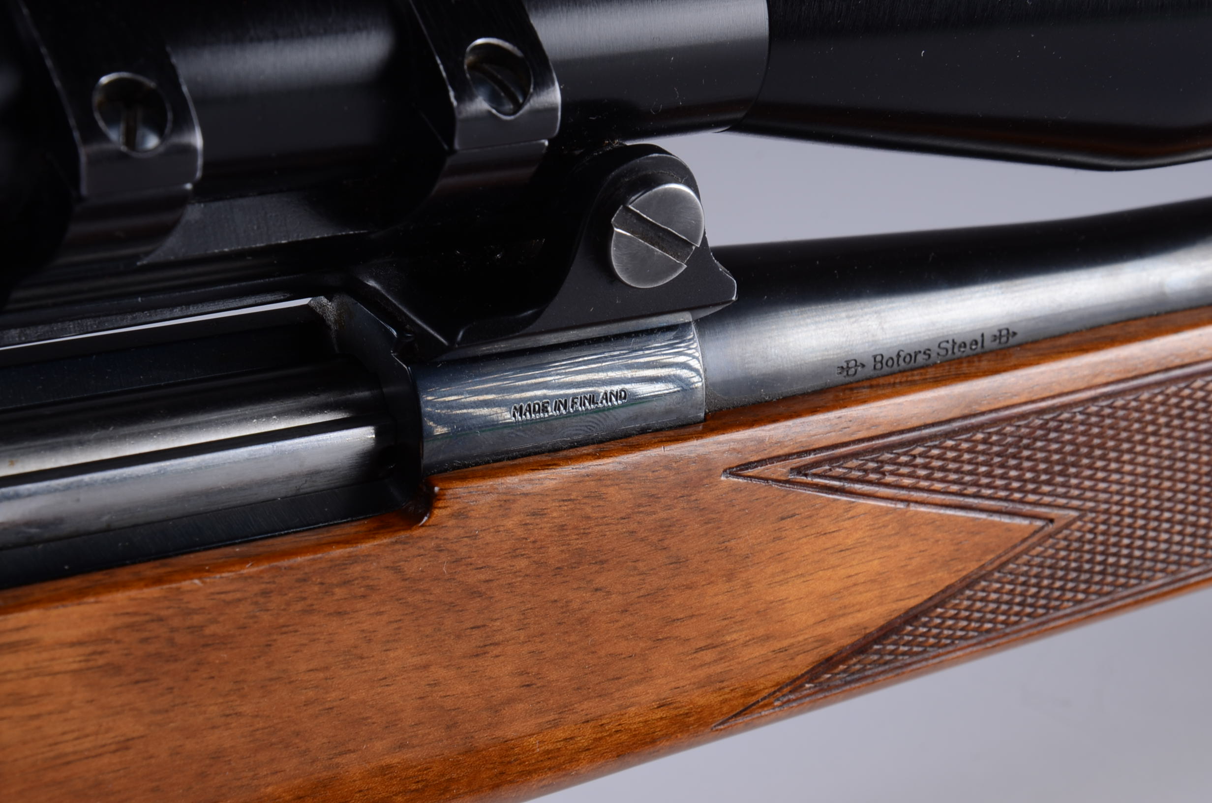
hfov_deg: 16.1
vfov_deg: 10.7
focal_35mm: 128
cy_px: 402
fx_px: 4284
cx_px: 606
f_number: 14
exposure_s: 1/100
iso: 160
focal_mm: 85
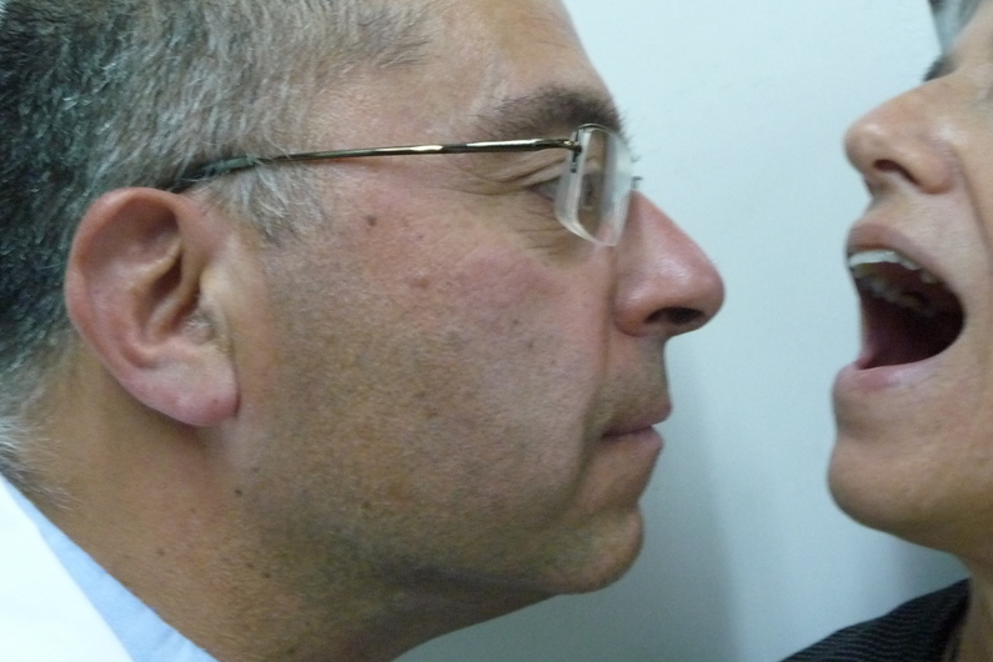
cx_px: 495
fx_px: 1241
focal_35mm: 45
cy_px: 314
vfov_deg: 29.9
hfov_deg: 43.6
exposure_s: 1/15
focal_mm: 5.3
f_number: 3.5
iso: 400
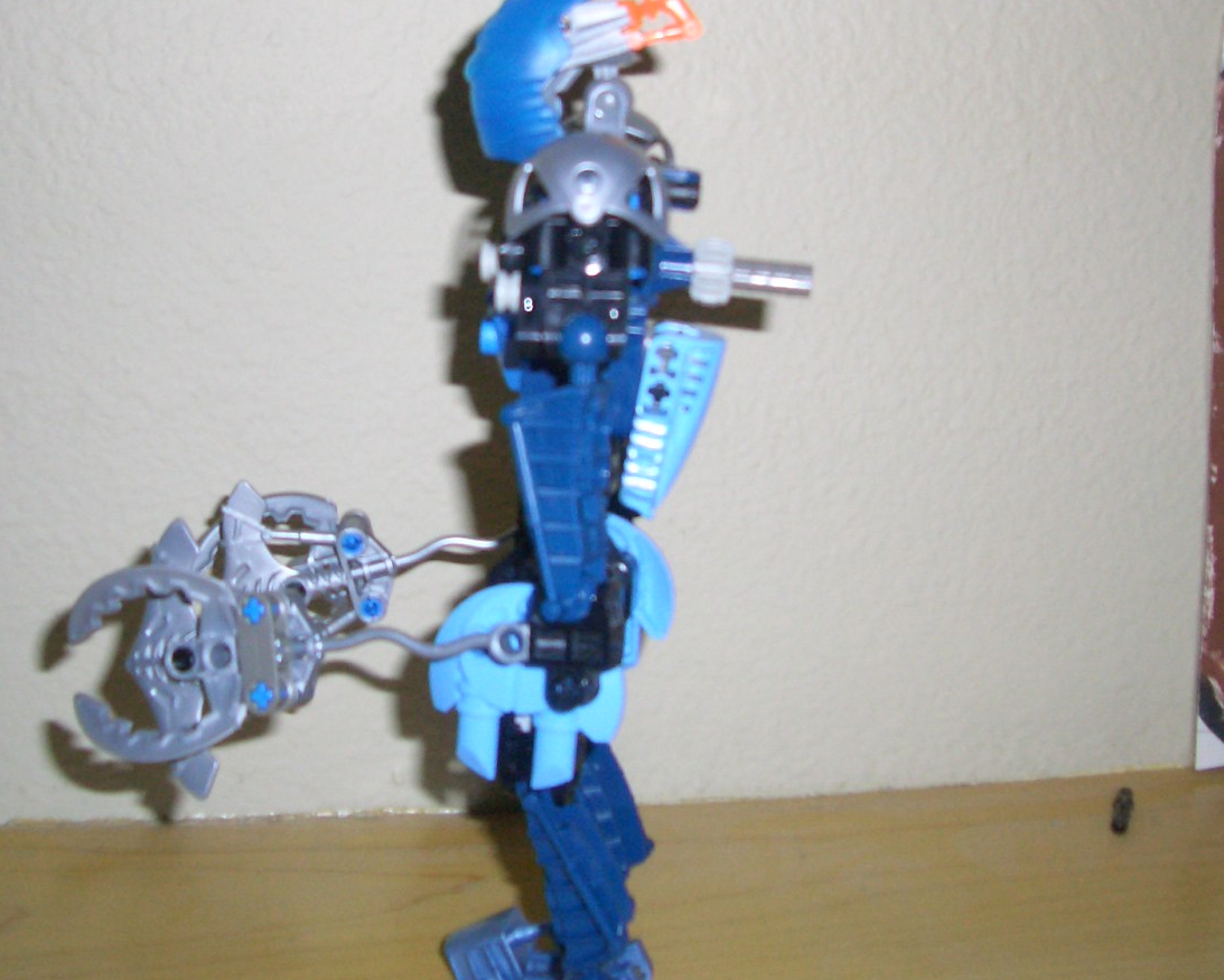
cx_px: 568
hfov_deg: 37.3
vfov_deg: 30.0
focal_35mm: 50
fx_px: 1812
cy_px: 321
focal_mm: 5.8
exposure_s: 1/60
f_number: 2.6
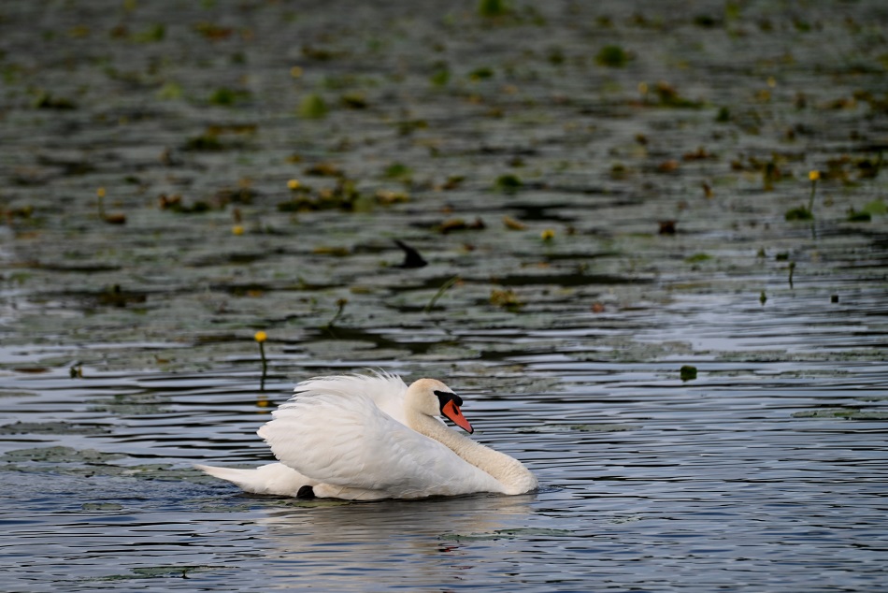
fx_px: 7402
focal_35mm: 300
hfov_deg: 6.9
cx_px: 444
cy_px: 296
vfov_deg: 4.6
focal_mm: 300
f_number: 5.6
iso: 220
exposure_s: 1/1000
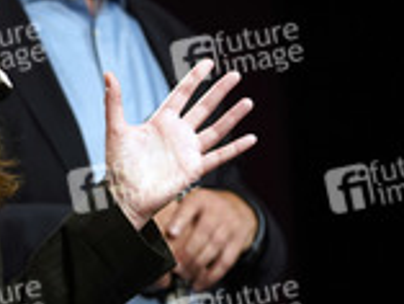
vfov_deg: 6.3
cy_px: -10
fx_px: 2745
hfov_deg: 8.4
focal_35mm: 235
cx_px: 169
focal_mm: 85
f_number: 2.8
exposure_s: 1/1250
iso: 2000
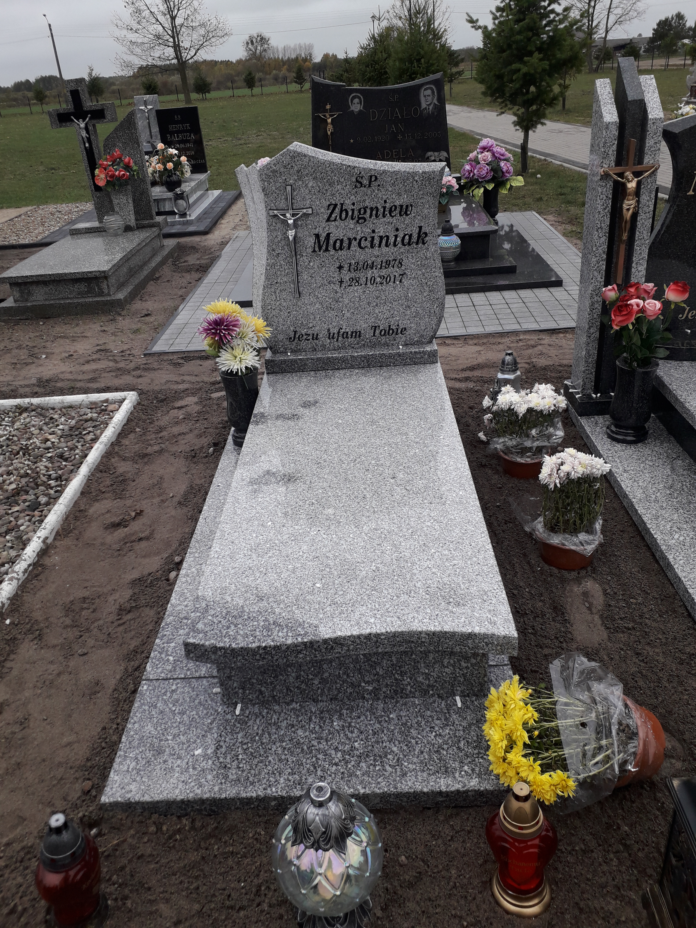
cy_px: 464
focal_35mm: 27
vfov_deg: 65.3
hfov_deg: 51.4
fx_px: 724
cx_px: 348
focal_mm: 3.6
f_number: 1.9
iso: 40
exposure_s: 1/229
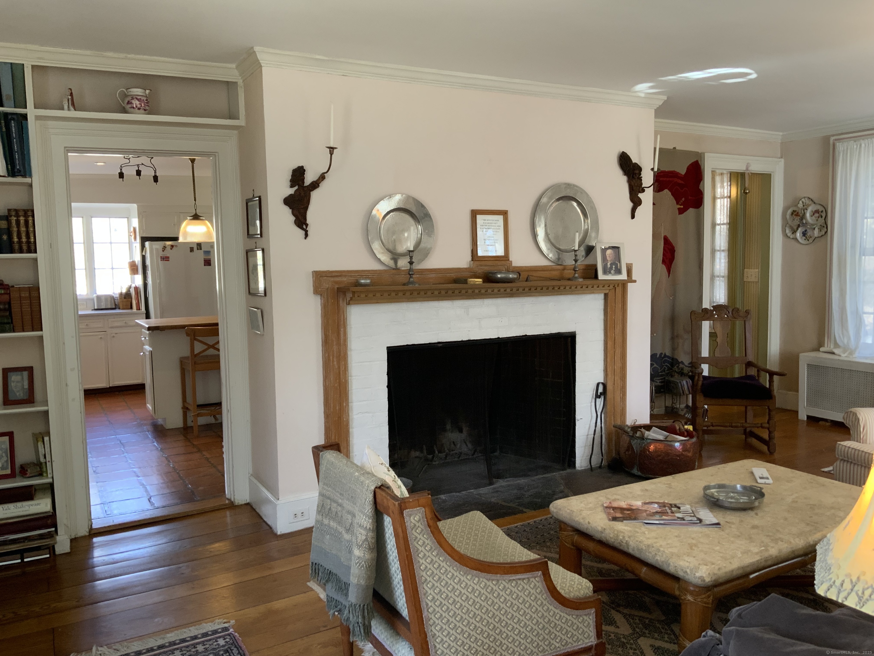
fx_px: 732
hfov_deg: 61.7
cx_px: 437
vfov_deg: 48.2
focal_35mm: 29
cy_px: 328
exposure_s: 1/60
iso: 100
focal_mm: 3
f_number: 1.8
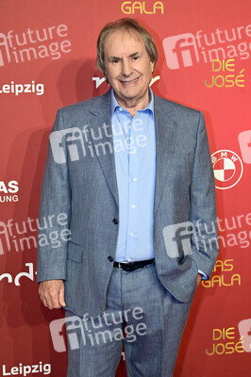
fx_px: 545
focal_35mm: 52
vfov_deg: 38.2
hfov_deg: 25.9
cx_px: 126
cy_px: 188
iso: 1600
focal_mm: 52
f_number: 6.3
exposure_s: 1/200
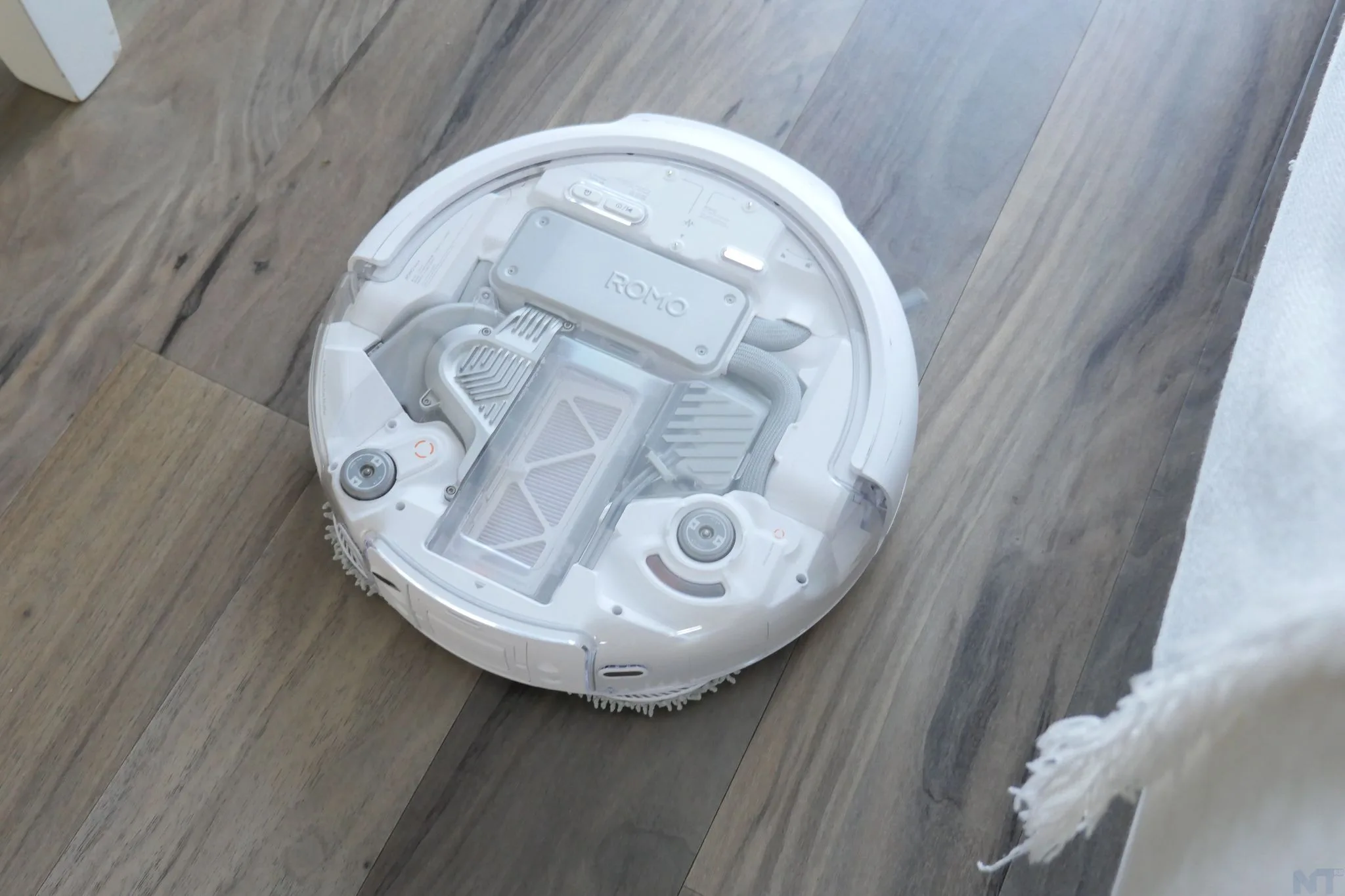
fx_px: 1307
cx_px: 672
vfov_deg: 37.8
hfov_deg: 54.4
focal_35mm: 35
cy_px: 448
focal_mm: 17
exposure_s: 1/125
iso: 1250
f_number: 2.8
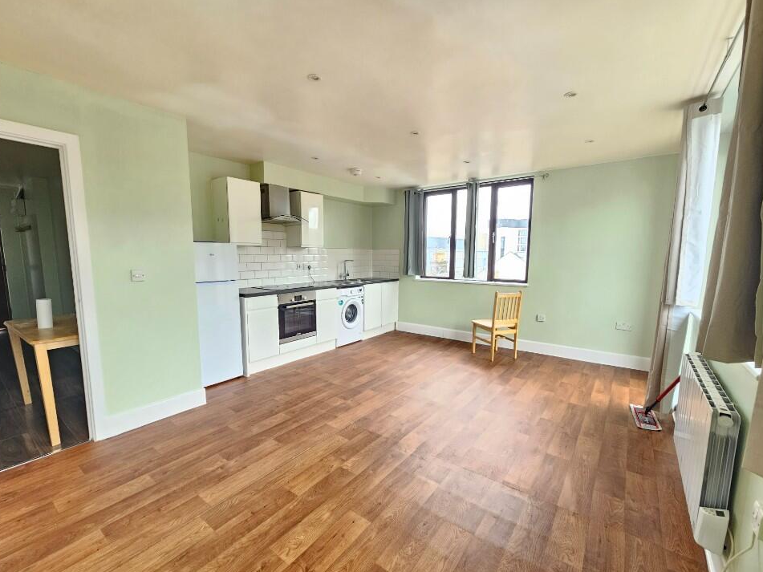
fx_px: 309
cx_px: 373
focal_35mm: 14
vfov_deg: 85.6
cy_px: 292
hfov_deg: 102.1
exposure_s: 1/71
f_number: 2.2
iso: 125
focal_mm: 2.2
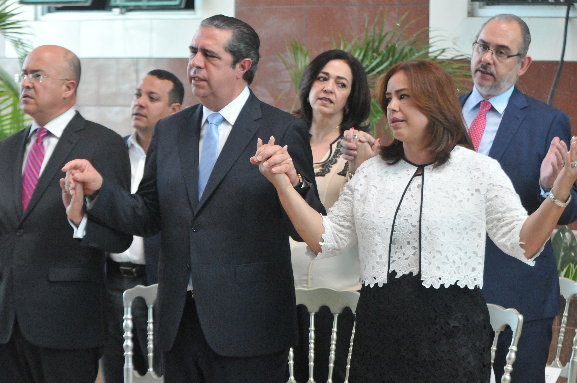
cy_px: 192
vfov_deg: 13.0
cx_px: 288
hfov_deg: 19.5
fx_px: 1681
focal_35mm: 105
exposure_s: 1/125
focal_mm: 70
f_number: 5
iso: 2000
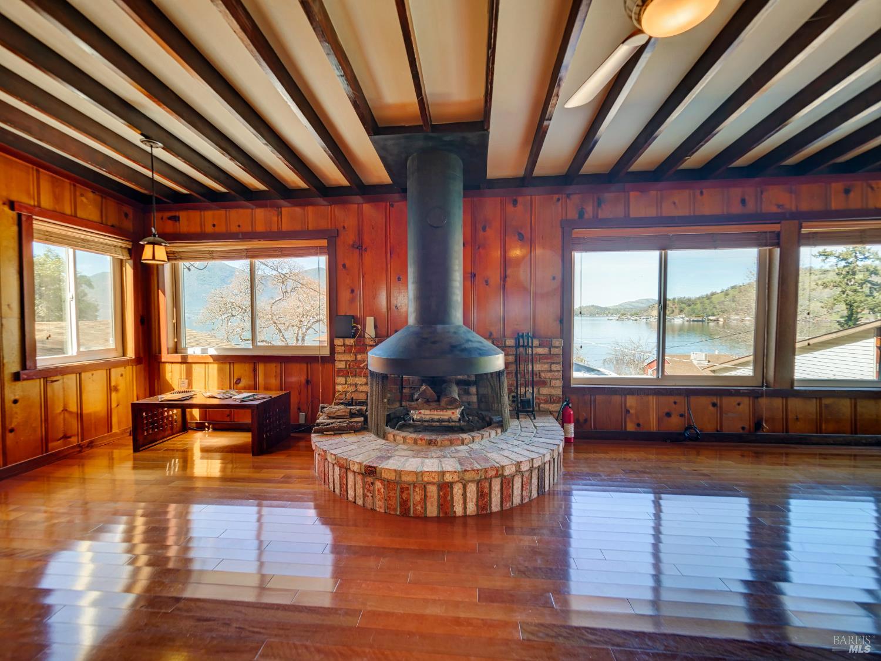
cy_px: 330
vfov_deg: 85.7
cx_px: 440
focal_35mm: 14
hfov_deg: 102.1
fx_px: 356
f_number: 2.8
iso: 160
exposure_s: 1/100
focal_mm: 7
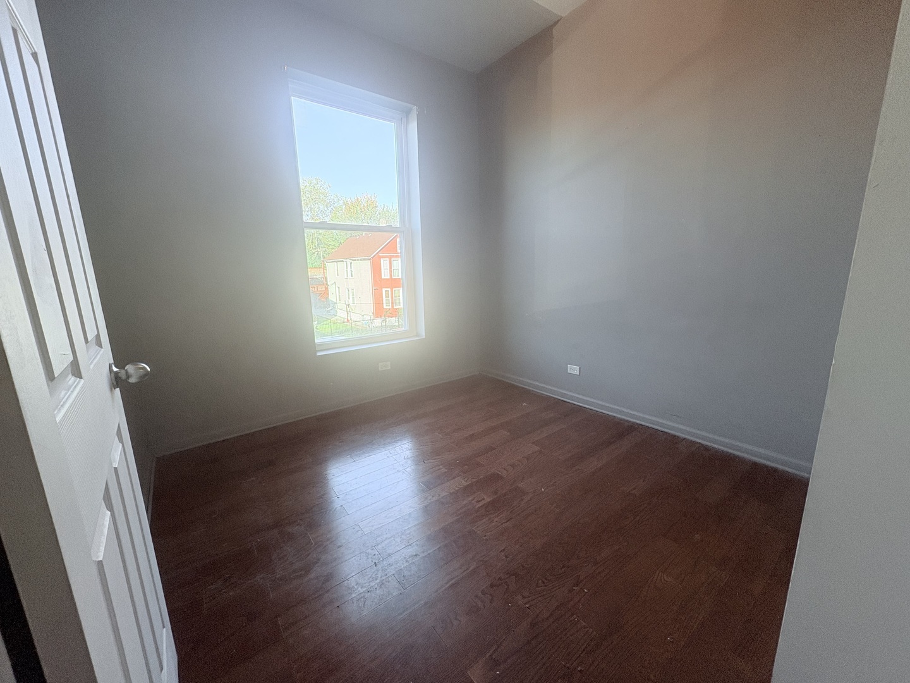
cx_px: 455
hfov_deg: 102.1
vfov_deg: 85.7
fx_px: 368
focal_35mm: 14
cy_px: 342
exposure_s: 1/99
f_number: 2.2
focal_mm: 2.22
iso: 160
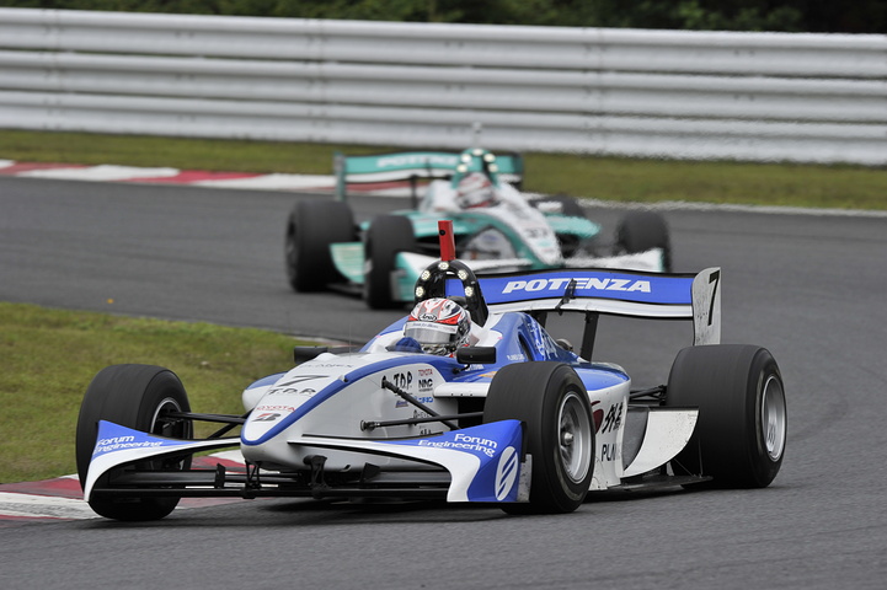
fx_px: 12313
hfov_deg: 4.1
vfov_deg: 2.7
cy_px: 295
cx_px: 444
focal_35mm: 500
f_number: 10
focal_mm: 500
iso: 200
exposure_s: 1/500
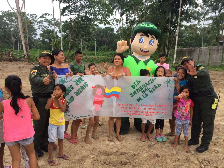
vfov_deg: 46.8
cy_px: 85
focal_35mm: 30
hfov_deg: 60.0
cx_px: 113
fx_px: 194
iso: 64
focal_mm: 4.15
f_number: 2.2
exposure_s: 1/30
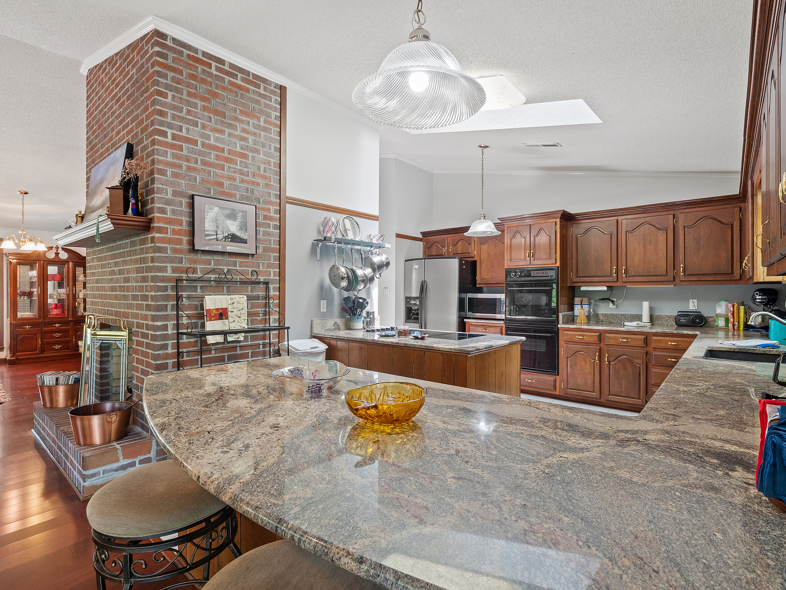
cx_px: 393
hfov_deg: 87.8
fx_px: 409
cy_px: 295
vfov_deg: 71.6
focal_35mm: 18
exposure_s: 1/6
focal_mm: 9
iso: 400
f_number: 5.6
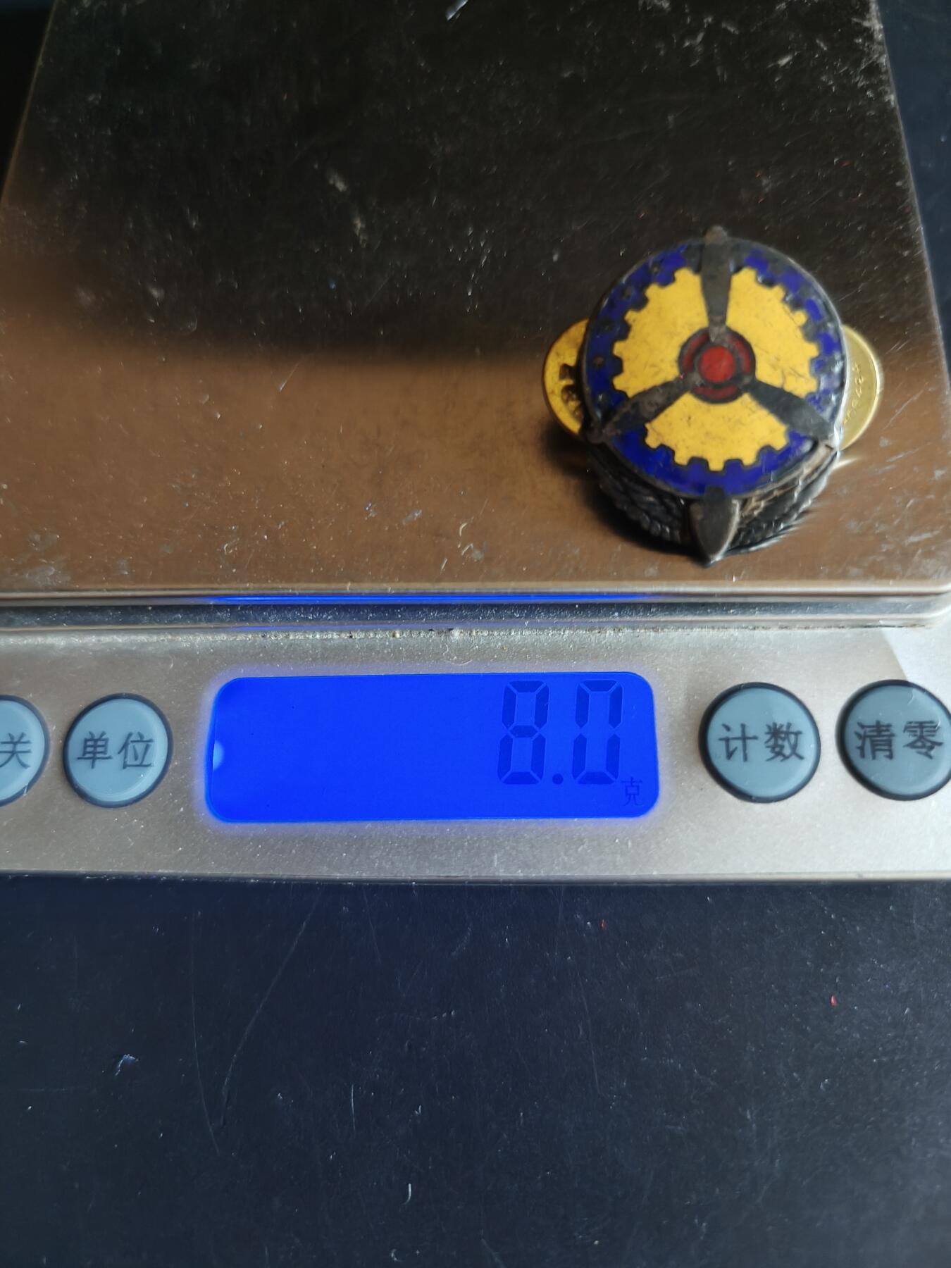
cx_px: 476
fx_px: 843
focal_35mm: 23
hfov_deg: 58.9
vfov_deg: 73.9
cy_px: 634
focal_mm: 6.06
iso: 400
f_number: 1.6
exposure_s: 1/62
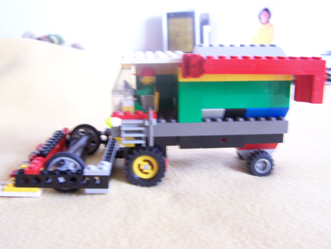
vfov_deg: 37.7
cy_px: 124
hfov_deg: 49.0
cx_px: 166
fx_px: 363
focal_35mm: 38
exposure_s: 1/8
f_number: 2.8
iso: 140
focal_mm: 6.3
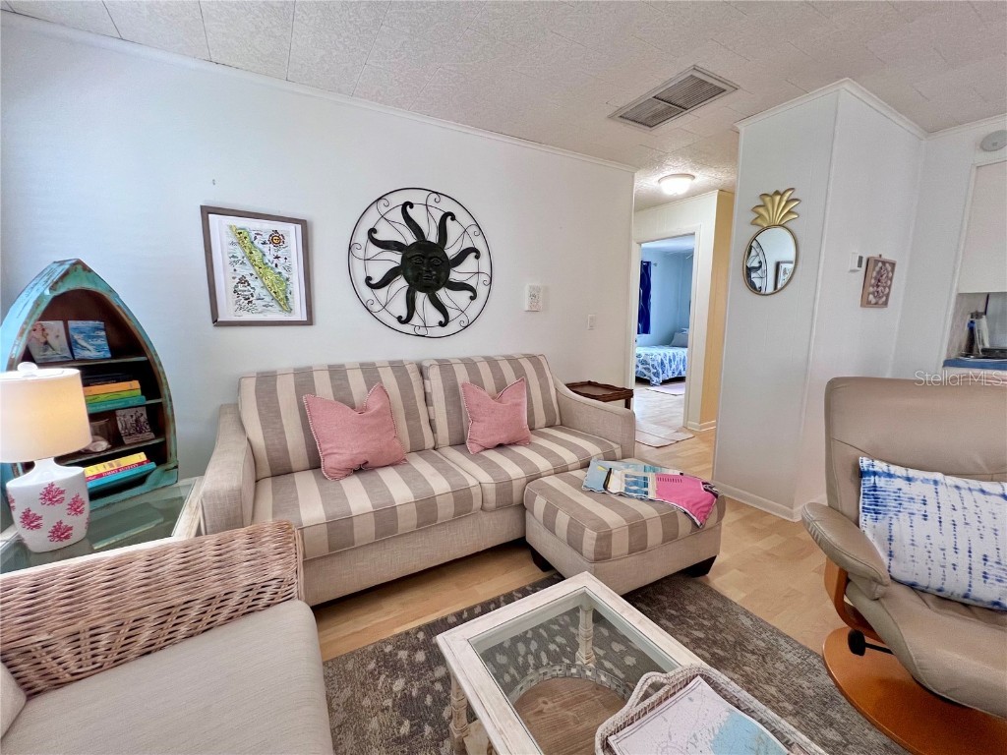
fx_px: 378
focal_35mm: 13
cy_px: 378
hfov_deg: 106.2
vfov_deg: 89.9
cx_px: 504
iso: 250
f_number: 1.8
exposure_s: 1/120
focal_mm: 1.57
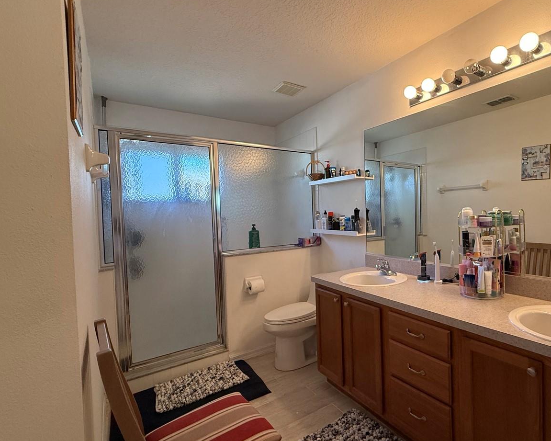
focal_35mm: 19
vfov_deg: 70.9
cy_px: 219
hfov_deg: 81.0
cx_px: 359
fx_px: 310
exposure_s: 1/60
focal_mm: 2.22
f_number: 2.2
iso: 250
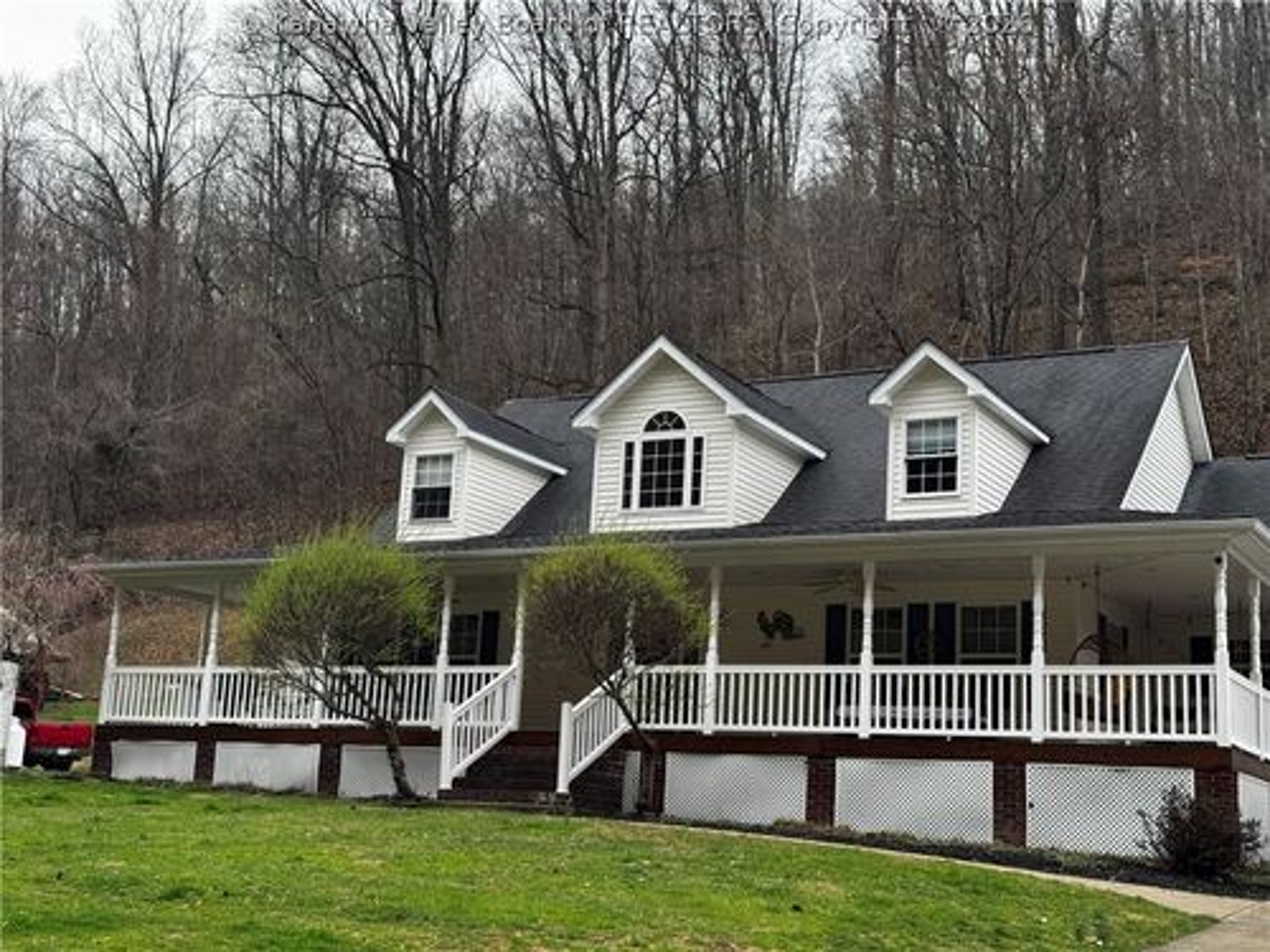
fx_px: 1761
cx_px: 635
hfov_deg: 39.7
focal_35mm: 48
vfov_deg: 30.3
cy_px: 476
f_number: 1.78
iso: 64
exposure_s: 1/765
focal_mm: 6.76
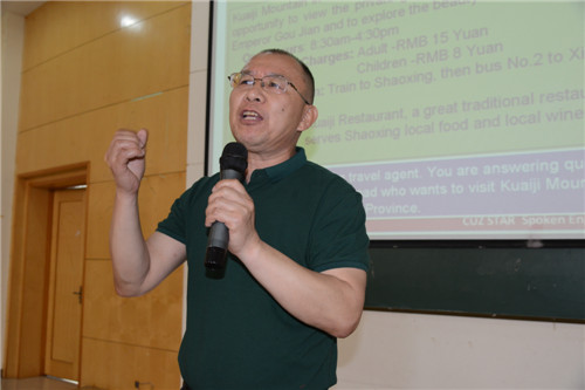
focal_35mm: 35
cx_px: 292
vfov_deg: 37.8
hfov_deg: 54.5
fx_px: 569
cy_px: 195
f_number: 5.6
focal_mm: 35
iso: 1600
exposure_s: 1/80
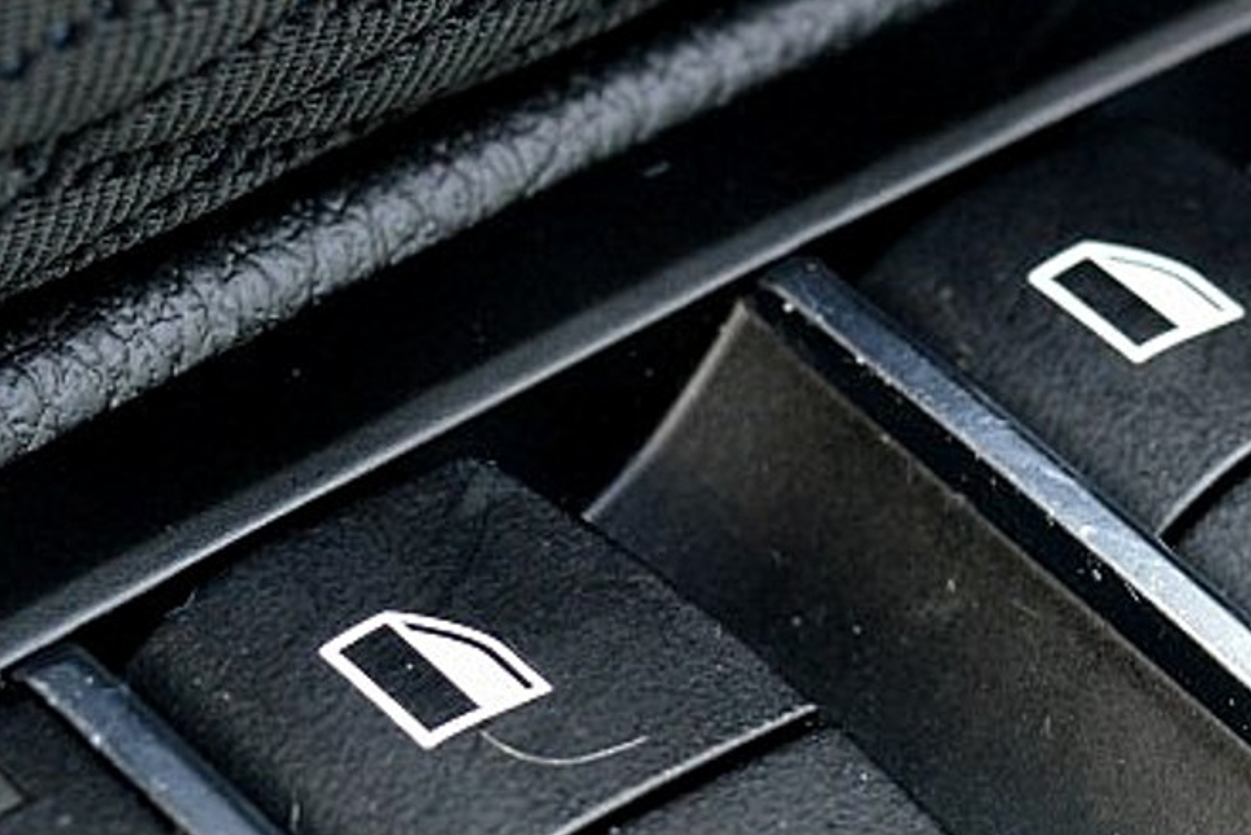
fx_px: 5804
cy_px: 470
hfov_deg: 12.2
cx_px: 1087
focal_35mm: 167
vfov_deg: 8.2
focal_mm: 38
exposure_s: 1/60
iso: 800
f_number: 6.3
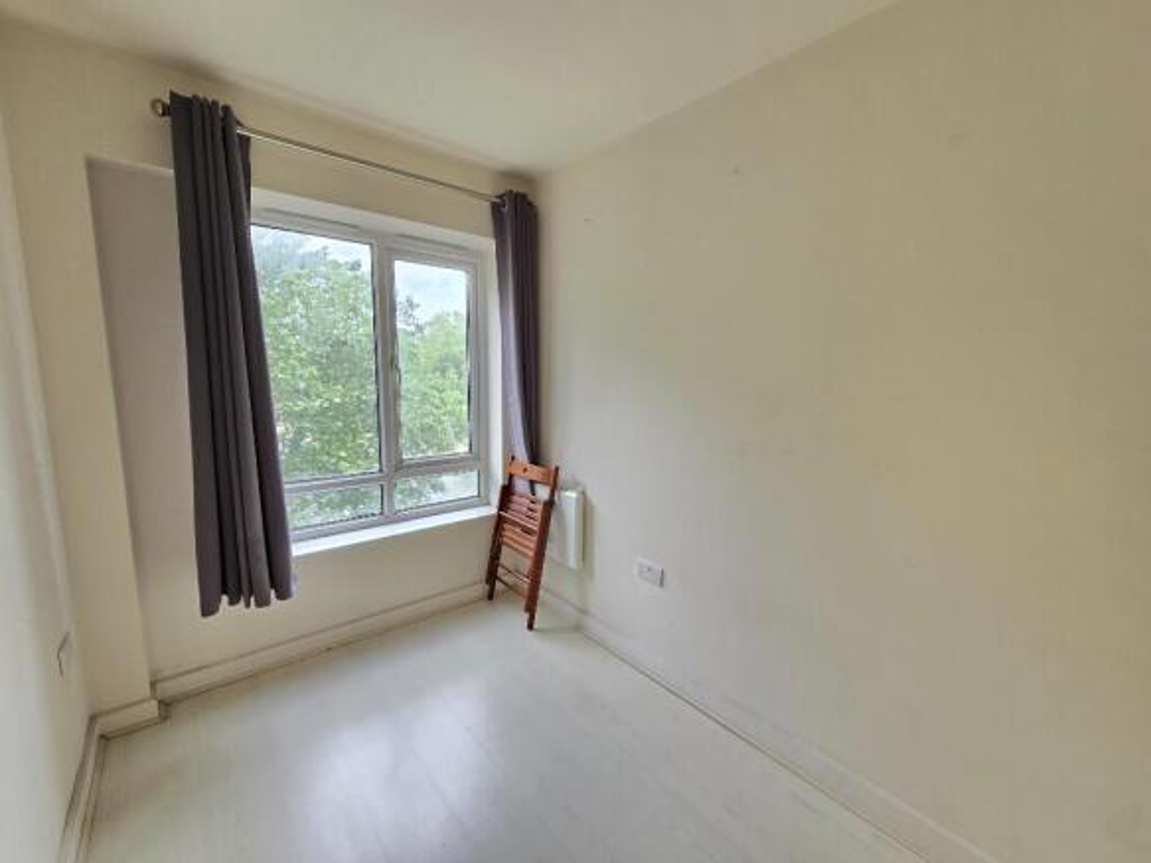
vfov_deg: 89.9
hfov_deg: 106.2
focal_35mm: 13
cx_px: 576
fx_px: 432
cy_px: 432
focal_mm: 2.2
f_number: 2.2
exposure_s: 1/67
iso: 64
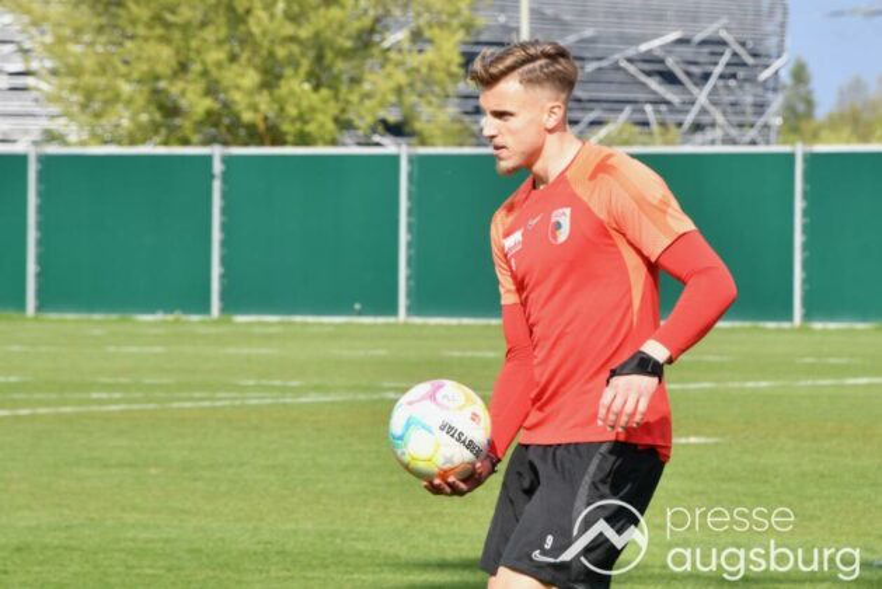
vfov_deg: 6.3
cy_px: 294
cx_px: 441
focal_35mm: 218
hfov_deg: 9.5
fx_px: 5331
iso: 500
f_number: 13
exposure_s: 1/640
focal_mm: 145
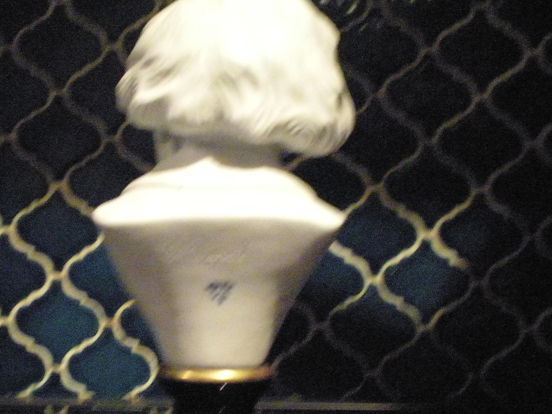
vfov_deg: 24.7
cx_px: 176
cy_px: 265
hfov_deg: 32.4
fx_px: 941
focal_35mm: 59
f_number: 3.1
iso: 1600
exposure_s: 1/43.5
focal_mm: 6.3
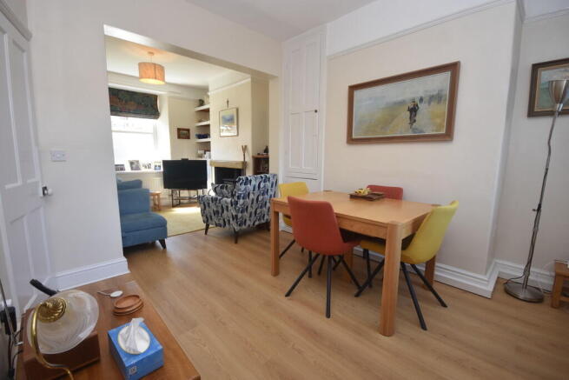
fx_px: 237
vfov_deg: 77.4
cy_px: 190
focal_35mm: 15
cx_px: 284
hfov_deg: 100.4
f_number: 4
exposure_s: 1/60
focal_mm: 10
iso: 320
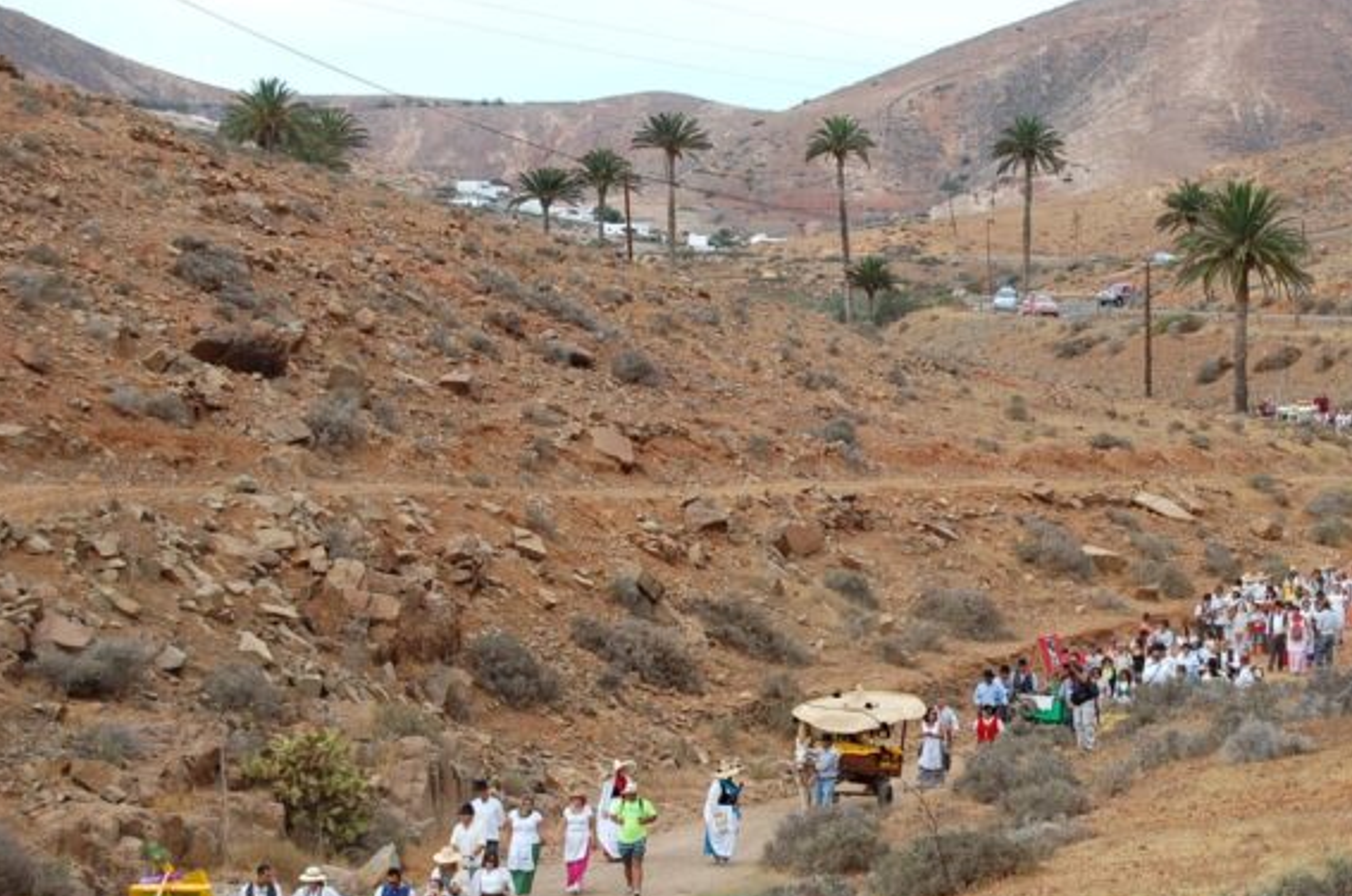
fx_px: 4187
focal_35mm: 112
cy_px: 547
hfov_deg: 18.3
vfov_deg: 12.2
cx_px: 863
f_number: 7.1
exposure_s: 1/200
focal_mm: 55
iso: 200
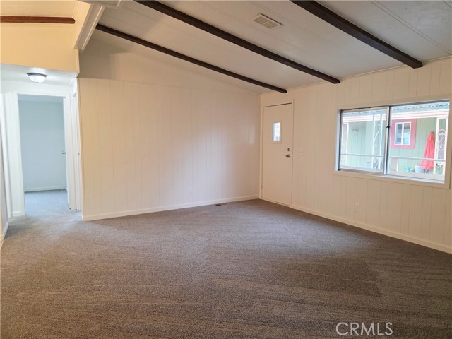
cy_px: 170
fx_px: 300
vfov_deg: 58.9
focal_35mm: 23
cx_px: 226
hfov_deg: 73.9
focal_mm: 6.3
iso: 640
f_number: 1.7
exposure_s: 1/120
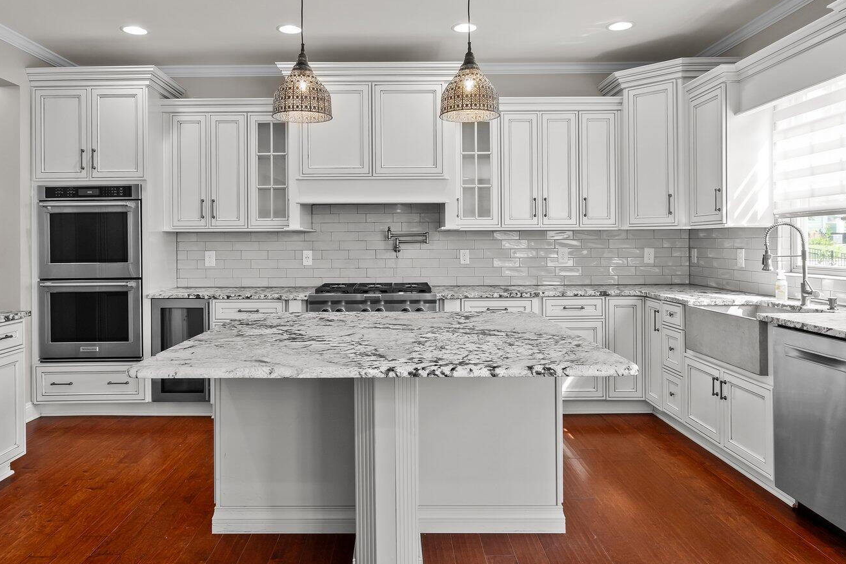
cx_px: 400
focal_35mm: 25
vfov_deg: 51.1
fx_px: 587
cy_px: 243
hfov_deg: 71.5
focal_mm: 16
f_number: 8
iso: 400
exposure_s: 1/4
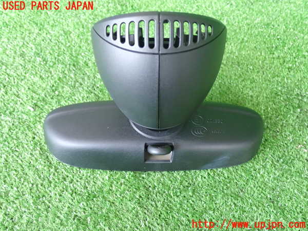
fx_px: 320
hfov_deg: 51.4
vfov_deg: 39.7
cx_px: 154
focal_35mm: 36
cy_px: 116
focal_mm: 6.37
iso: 400
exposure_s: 1/40
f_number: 2.5
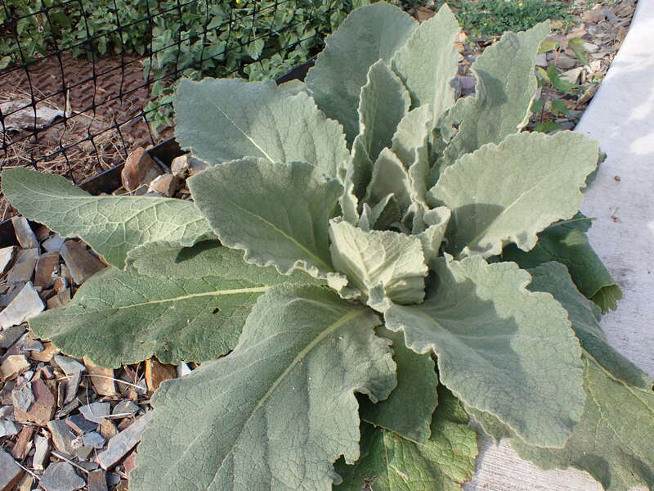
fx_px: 567
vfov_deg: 46.8
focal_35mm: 30
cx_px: 327
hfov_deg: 60.0
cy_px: 246
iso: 100
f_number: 3.2
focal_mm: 5.4
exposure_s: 1/200
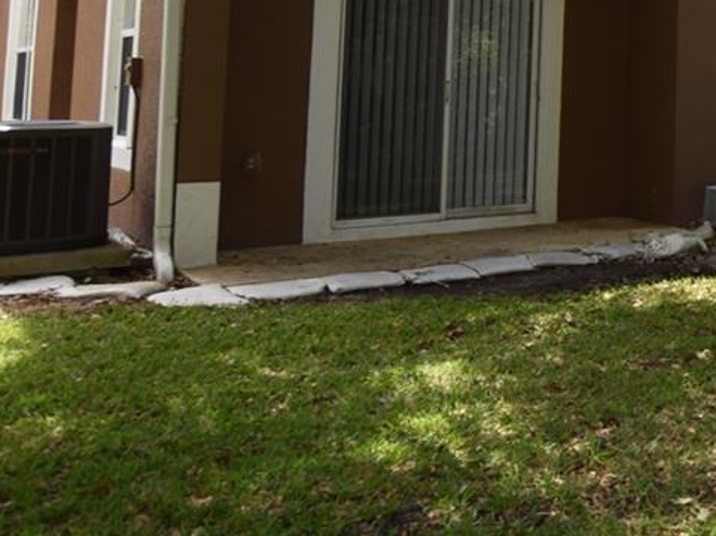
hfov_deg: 28.9
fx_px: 992
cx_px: 1014
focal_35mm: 48
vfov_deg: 28.8
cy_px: 34
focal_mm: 10
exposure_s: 1/125
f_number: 5.6
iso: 110
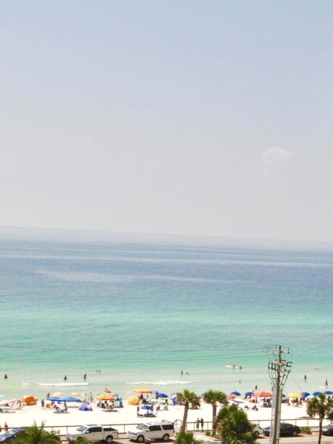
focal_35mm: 97
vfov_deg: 20.1
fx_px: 1244
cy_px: 137
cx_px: 140
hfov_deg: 15.2
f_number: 11
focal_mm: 24
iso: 200
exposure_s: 1/500
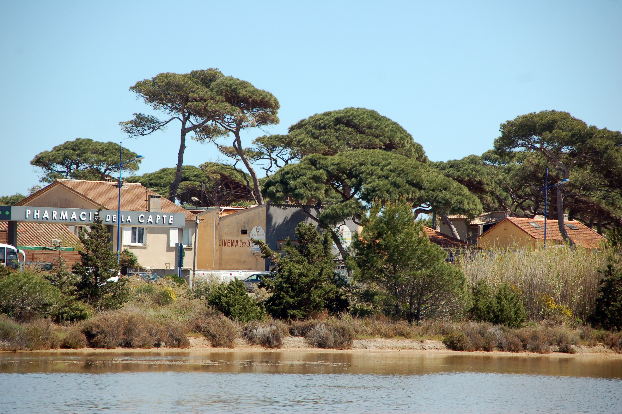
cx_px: 311
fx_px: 3237
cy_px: 207
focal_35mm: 188
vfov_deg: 7.3
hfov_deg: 11.0
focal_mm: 125
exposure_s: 1/500
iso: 200
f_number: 5.6
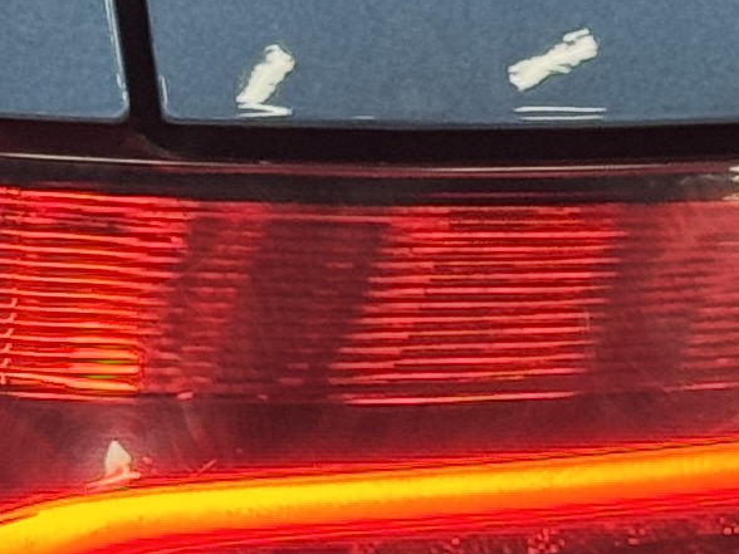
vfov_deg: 4.5
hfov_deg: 6.0
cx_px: 965
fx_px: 7024
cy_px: 598
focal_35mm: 329
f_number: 1.78
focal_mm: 6.76
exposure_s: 1/60
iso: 160
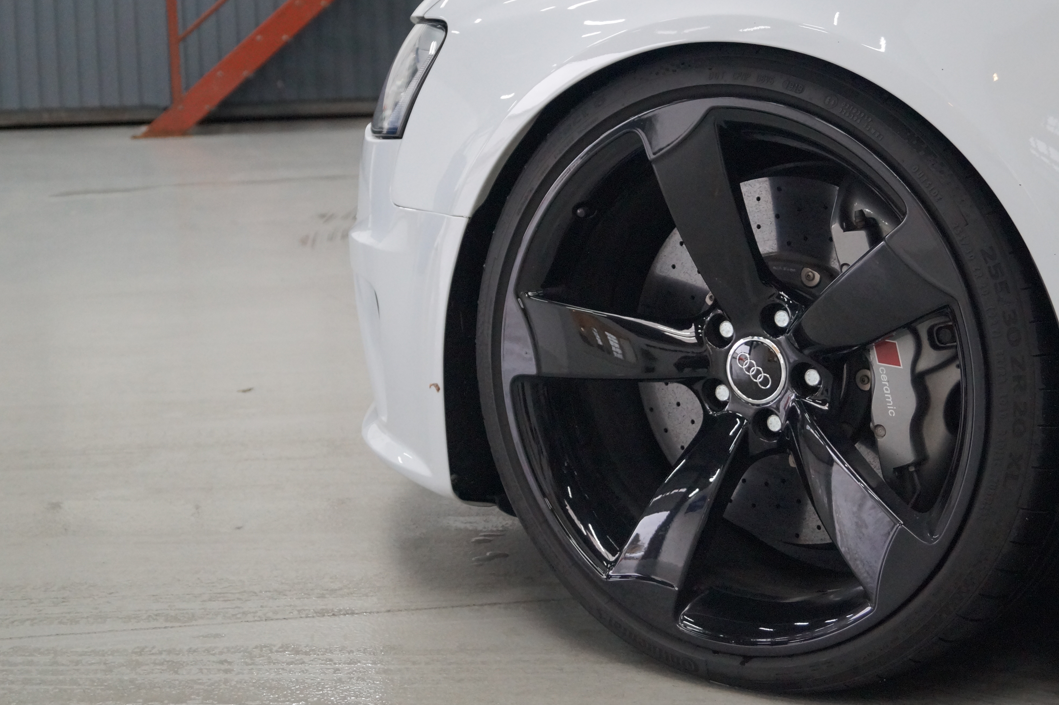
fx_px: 1705
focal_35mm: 58
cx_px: 645
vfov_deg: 23.3
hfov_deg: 34.4
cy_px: 264
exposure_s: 1/160
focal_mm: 28
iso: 1250
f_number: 4.5
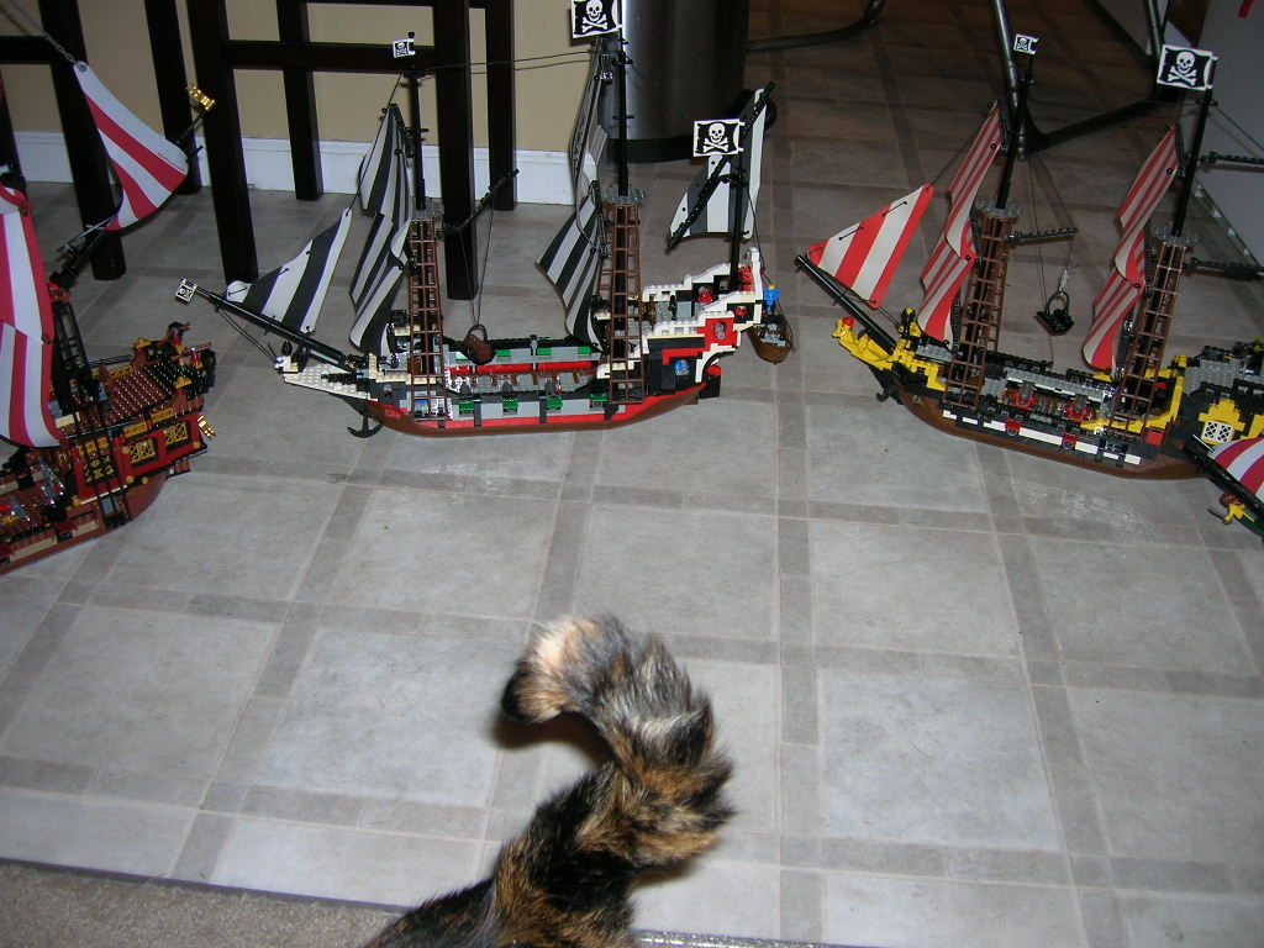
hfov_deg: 54.0
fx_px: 1242
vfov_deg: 41.8
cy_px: 474
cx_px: 632
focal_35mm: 34
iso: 50
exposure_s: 1/60.1
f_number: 2.9
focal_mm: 5.7
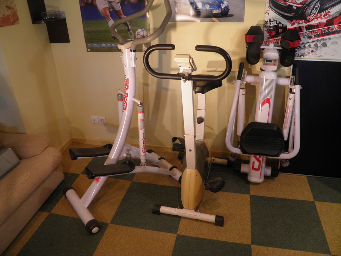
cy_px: 128
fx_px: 276
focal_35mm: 28
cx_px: 170
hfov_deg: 63.4
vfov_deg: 49.7
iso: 125
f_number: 2.8
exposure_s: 1/30
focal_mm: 4.9
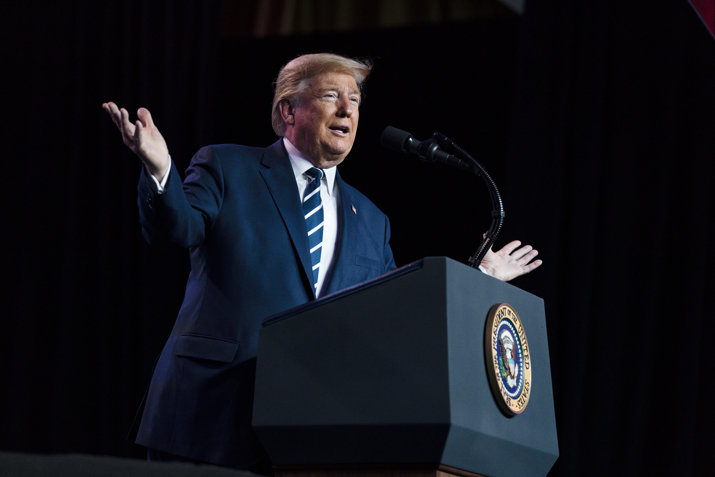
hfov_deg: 14.7
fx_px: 2781
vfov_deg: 9.8
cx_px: 358
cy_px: 238
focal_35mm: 140
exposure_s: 1/1250
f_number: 2.8
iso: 1600
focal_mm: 140
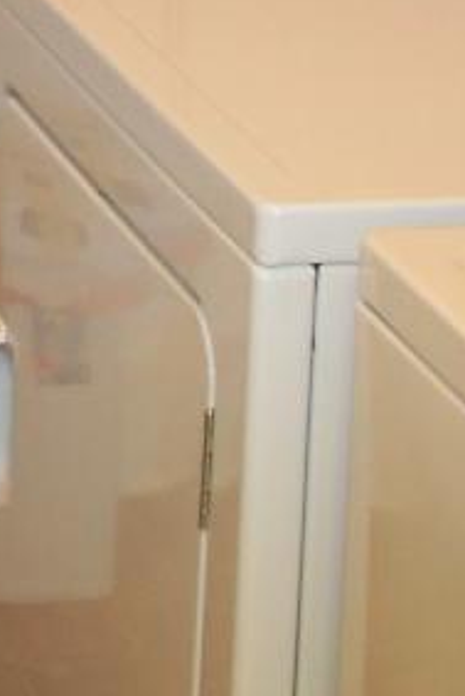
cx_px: -447
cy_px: -423
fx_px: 4102
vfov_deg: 9.4
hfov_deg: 6.3
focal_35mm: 212
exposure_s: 1/60
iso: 320
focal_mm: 20
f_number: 3.5
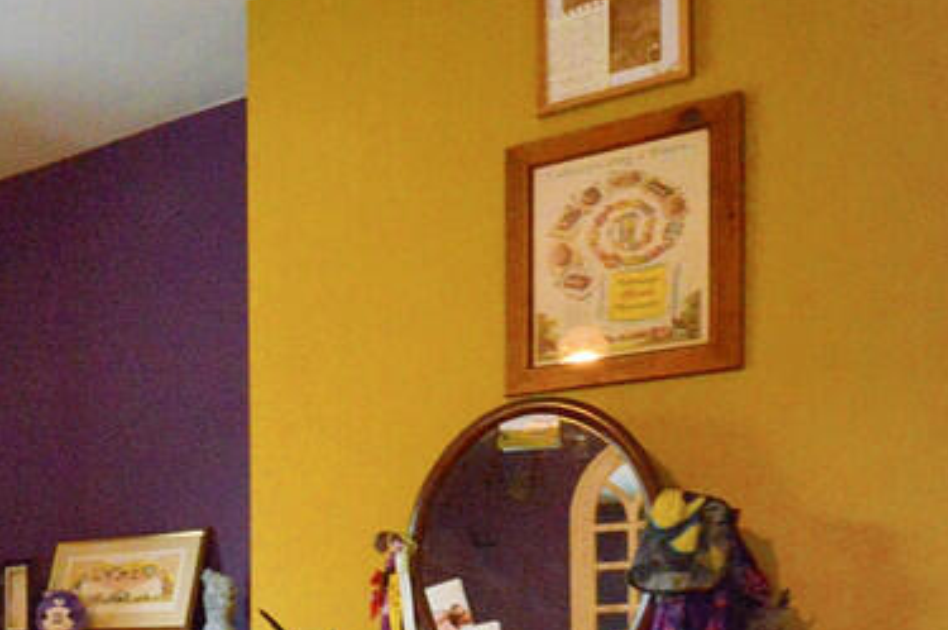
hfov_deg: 40.8
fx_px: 1078
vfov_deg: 29.6
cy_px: 679
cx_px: -23
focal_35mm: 41
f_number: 11
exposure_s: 1/15
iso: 2000
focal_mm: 10
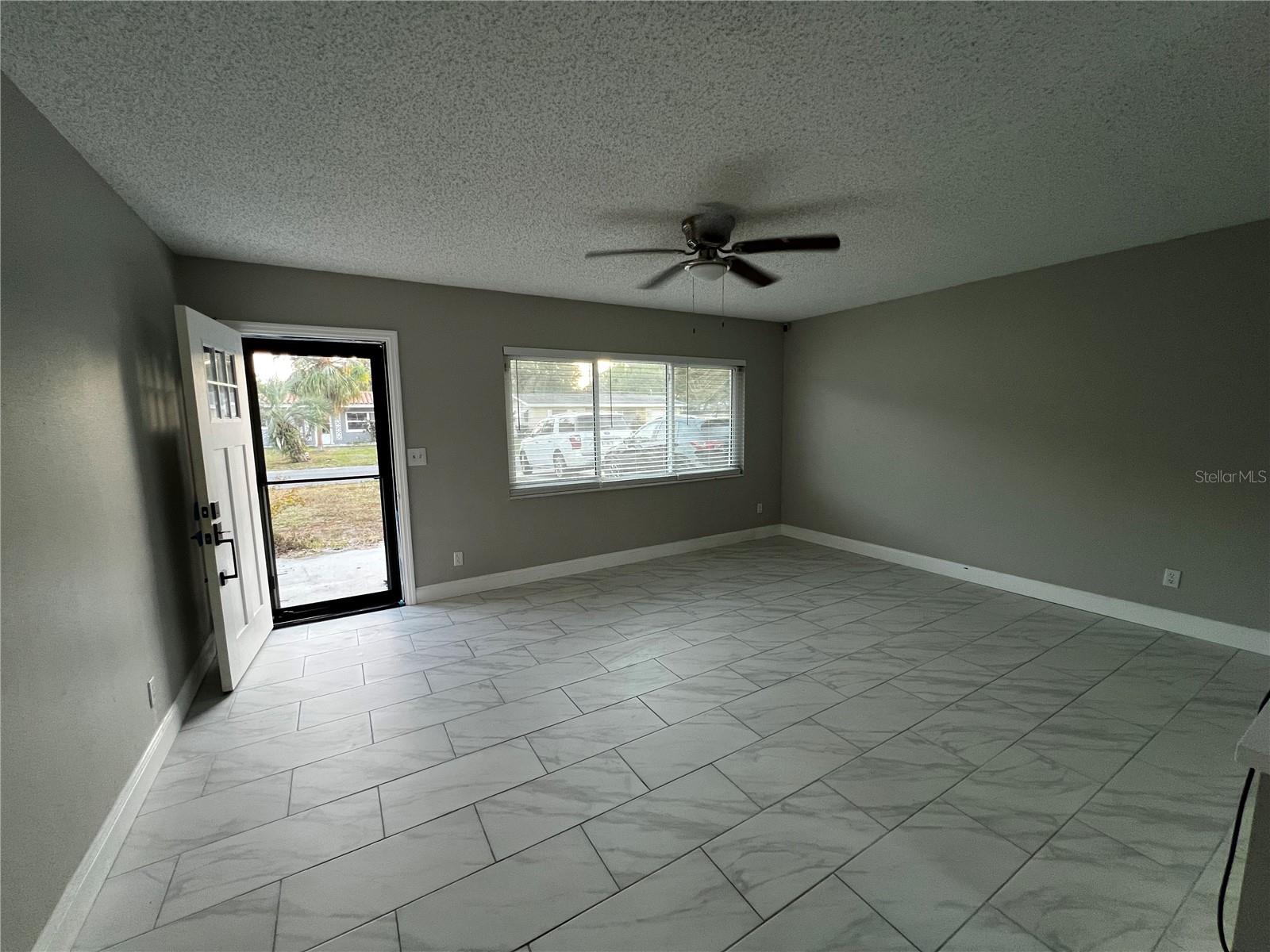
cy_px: 476
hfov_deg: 106.2
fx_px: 477
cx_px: 635
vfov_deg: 89.9
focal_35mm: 13
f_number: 1.8
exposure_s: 1/60
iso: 160
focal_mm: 1.57
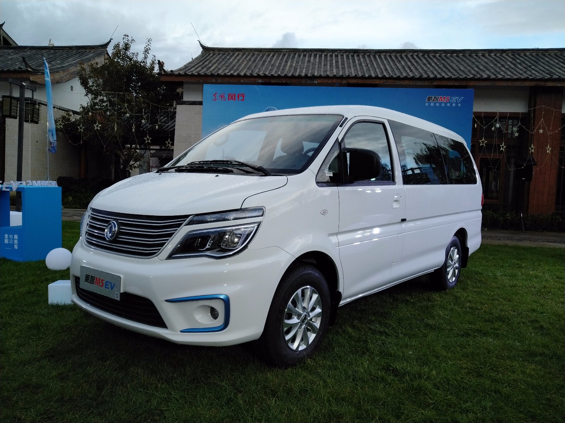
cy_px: 212
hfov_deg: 65.3
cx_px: 282
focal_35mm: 27
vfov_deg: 51.4
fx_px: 441
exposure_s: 1/294
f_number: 1.8
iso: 147
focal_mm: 3.95
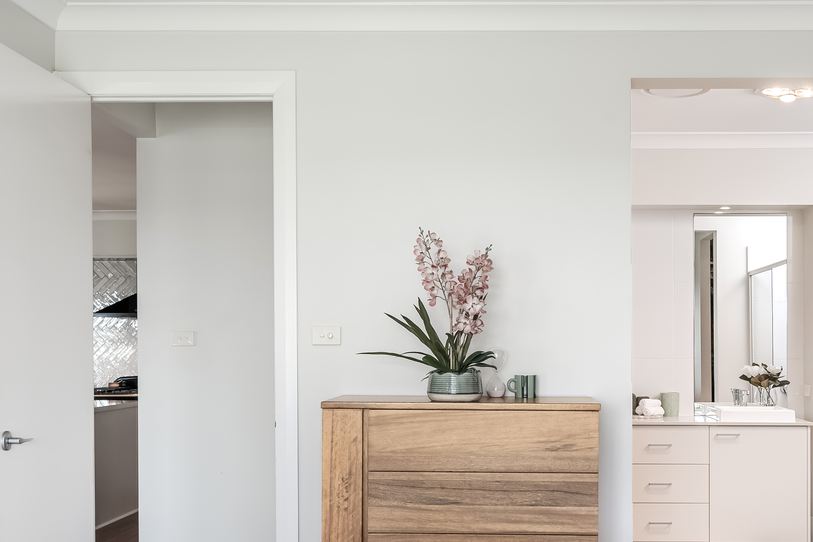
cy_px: 359
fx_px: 676
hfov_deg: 61.6
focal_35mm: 30
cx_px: 486
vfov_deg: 43.2
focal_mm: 16.5
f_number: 9
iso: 500
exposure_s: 1/160
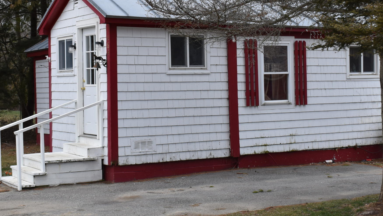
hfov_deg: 30.1
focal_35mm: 70
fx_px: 711
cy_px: 85
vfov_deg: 17.2
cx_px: 185
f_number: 7.1
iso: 400
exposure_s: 1/200
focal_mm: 26
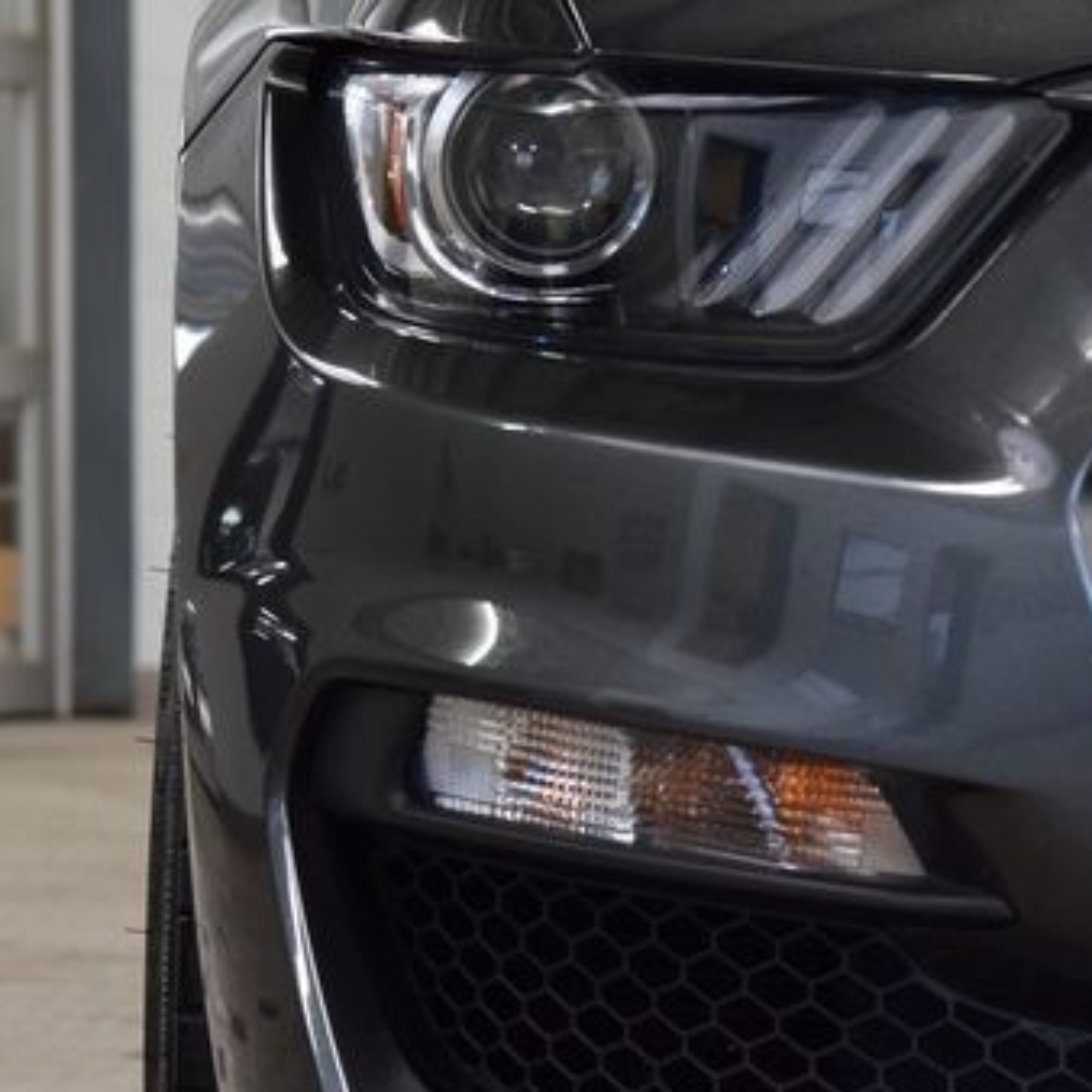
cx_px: 724
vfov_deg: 10.3
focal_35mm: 169
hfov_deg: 10.3
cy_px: 454
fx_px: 6032
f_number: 7.1
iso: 800
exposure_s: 1/30
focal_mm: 70
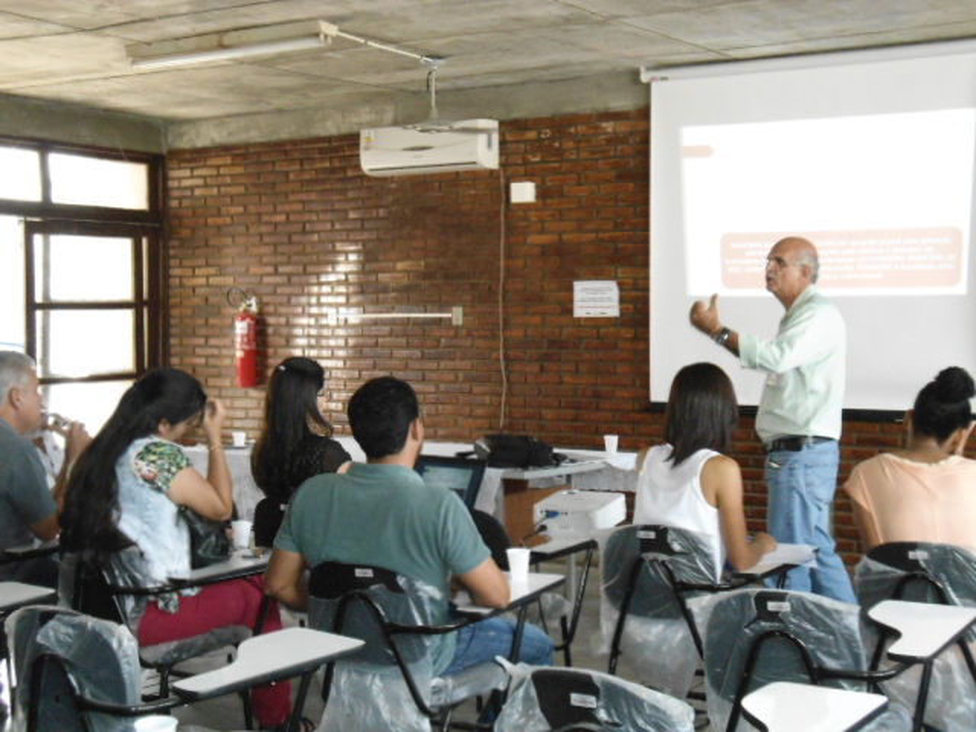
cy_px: 366
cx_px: 488
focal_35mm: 53
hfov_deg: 36.2
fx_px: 1494
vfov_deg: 27.5
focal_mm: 9.5
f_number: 3.9
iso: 800
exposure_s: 1/50
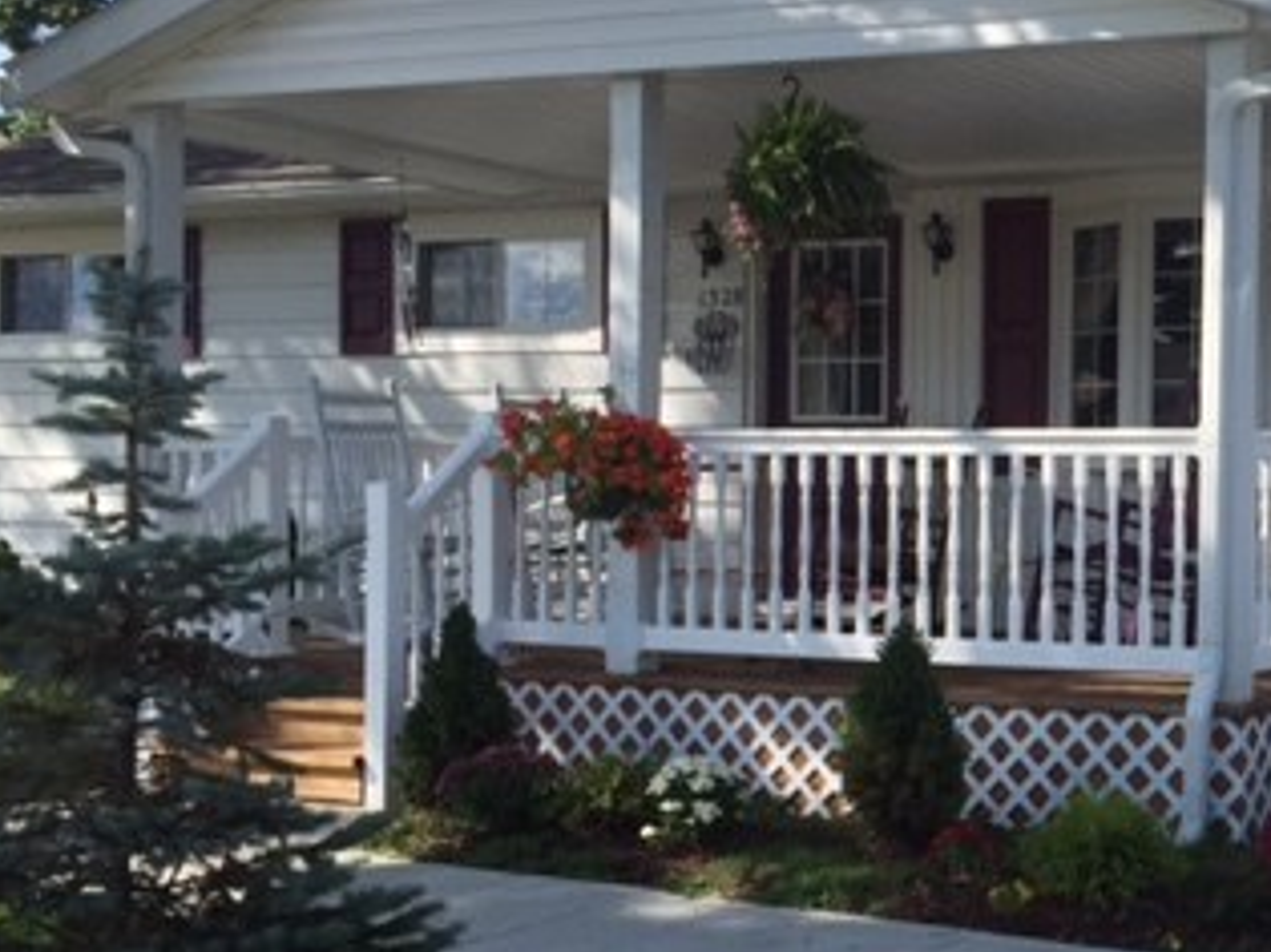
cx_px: 1251
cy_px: 573
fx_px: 2165
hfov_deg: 30.5
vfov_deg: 24.8
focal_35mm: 59
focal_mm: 4.15
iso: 32
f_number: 2.2
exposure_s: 1/1647
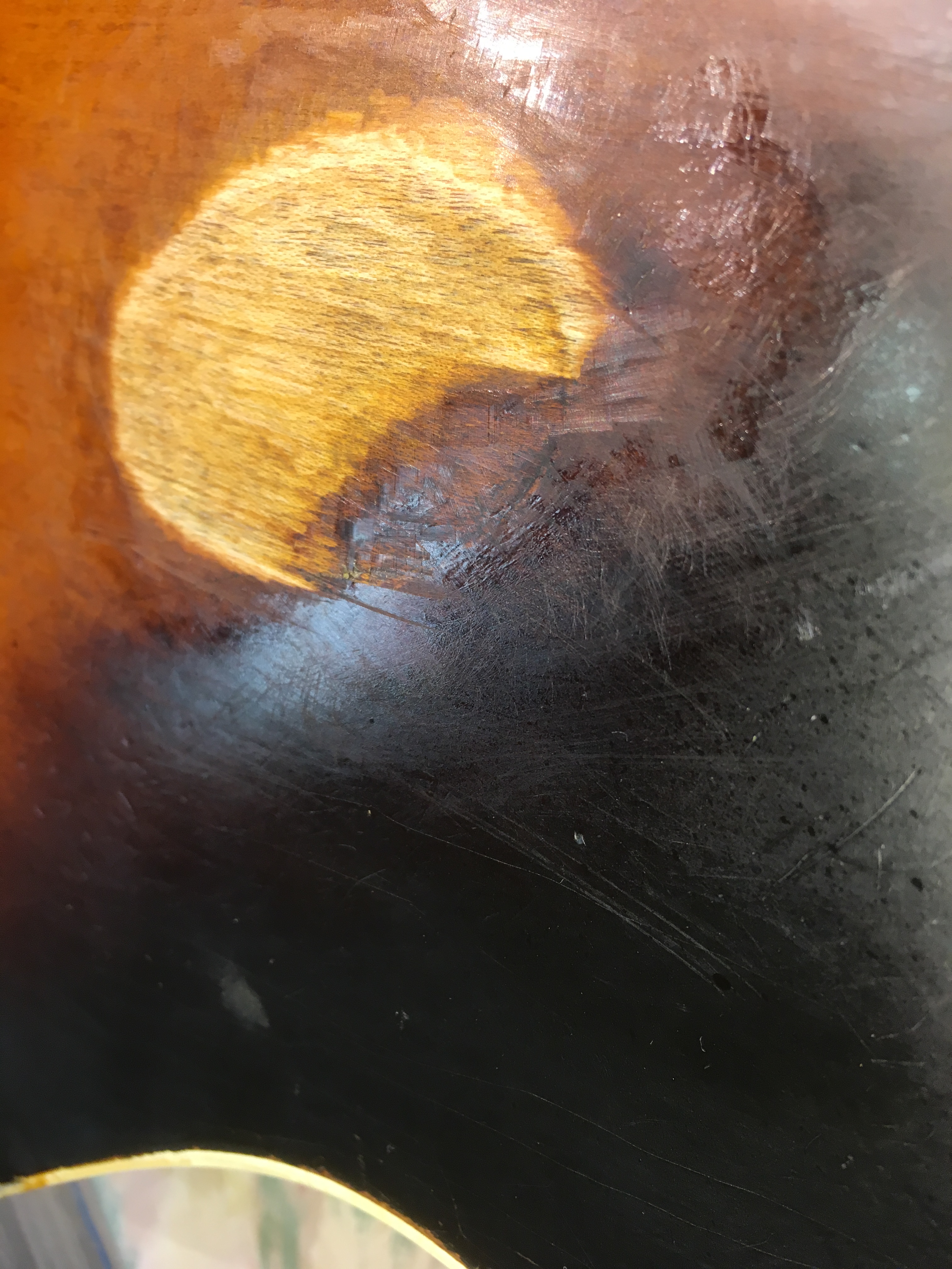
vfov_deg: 61.7
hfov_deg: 48.2
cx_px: 476
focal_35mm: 29
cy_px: 634
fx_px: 1063
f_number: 2.2
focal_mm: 4.15
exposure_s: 1/33
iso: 32
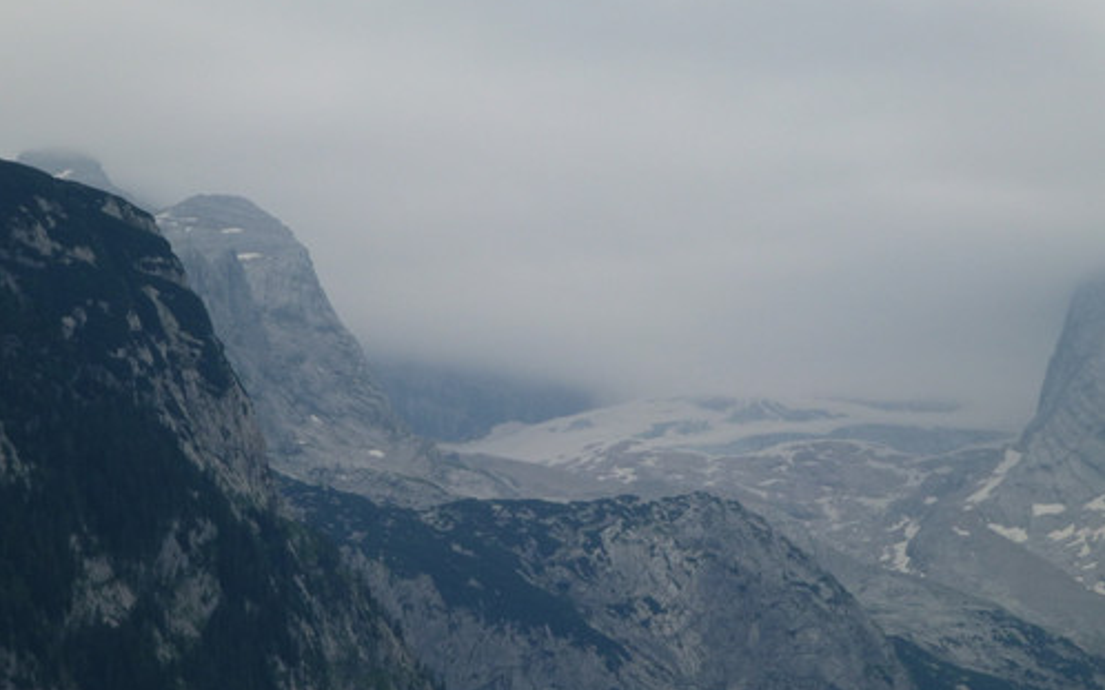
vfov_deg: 6.2
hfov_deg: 9.8
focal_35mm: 213
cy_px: 387
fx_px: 6413
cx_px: 552
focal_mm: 32.6
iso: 100
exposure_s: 1/500
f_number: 5.4
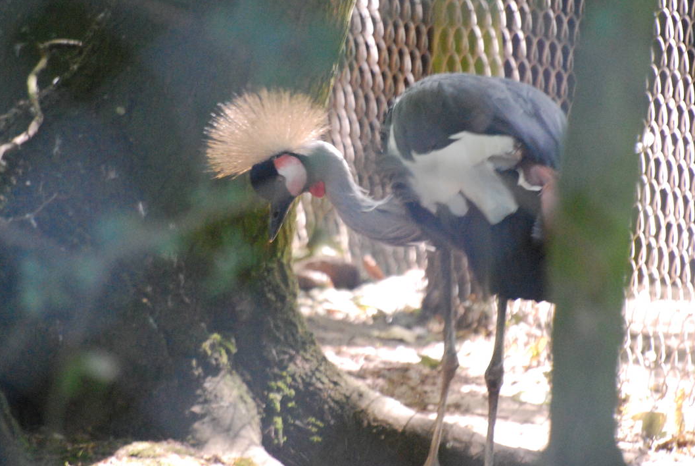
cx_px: 312
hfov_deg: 3.0
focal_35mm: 681
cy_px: 166
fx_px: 13165
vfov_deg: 2.0
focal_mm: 300
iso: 1600
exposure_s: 1/50
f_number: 5.6
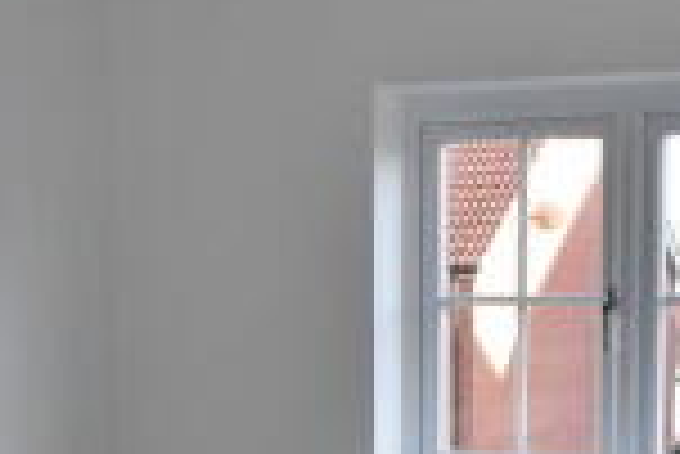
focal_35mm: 85
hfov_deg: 23.9
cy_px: 573
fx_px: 1607
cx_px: 378
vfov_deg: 15.4
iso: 640
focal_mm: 18
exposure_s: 1/125
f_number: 5.6
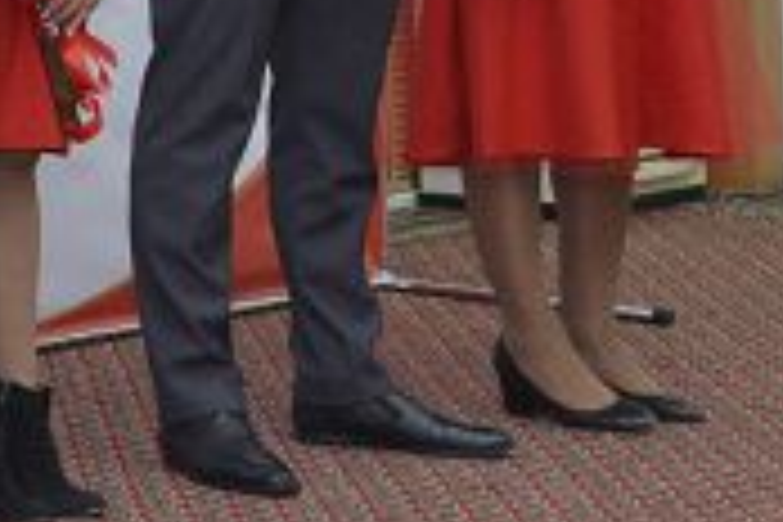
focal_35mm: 201
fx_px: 4371
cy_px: -515
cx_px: -1107
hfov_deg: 9.2
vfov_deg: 6.6
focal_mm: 35
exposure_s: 1/100
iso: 2500
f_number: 6.3
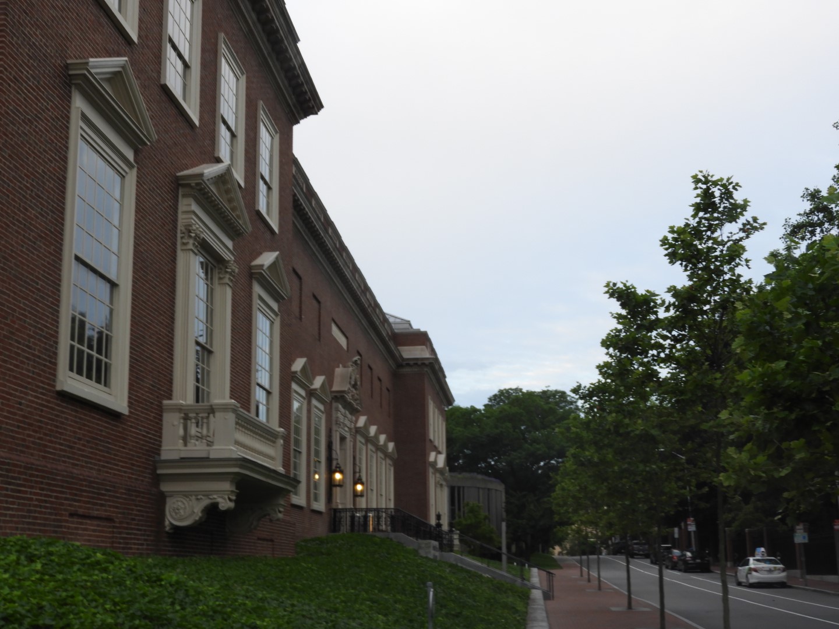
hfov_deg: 38.2
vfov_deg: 29.1
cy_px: 314
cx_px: 420
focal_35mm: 50
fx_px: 1212
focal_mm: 9
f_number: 4
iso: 100
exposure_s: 1/30
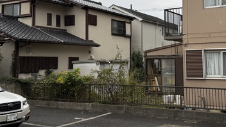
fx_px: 312
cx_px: 144
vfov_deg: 22.9
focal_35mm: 52
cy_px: 39
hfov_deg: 39.5
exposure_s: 1/728
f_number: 1.78
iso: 80
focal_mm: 6.76
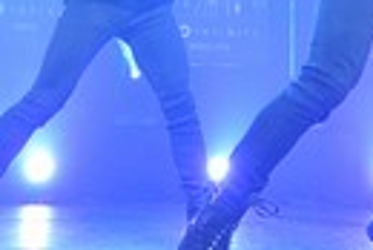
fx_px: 861
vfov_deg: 15.5
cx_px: 218
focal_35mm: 83
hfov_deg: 24.4
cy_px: -96
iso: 6400
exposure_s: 1/400
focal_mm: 18
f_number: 6.3
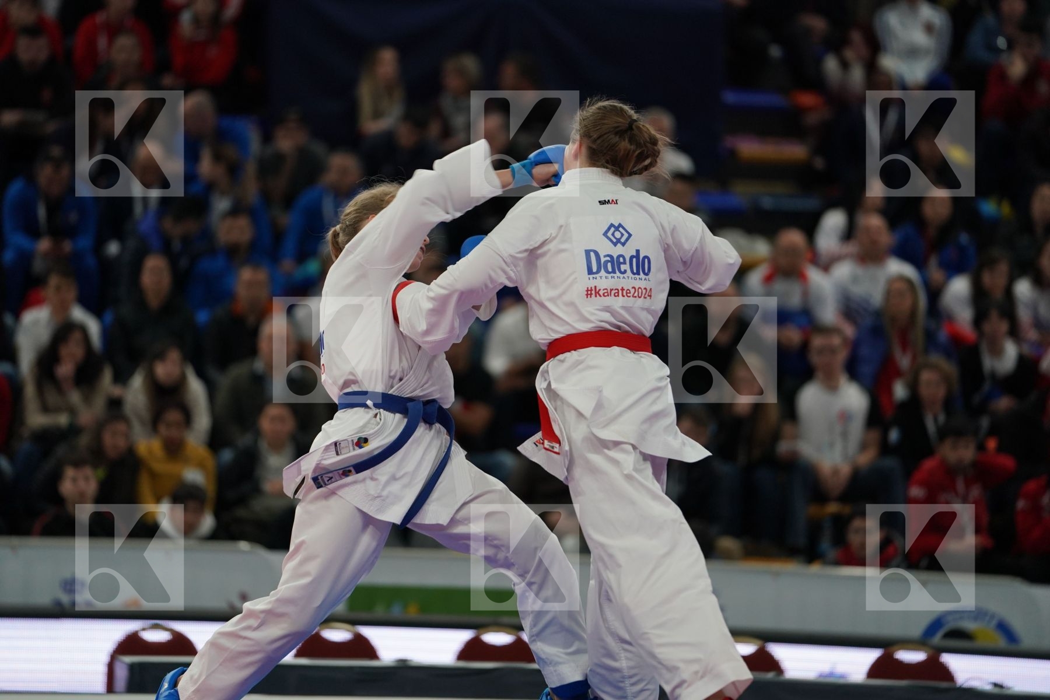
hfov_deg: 10.3
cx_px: 525
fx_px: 5833
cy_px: 350
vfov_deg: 6.9
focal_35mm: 200
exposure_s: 1/1000
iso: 1250
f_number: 2.8
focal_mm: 200
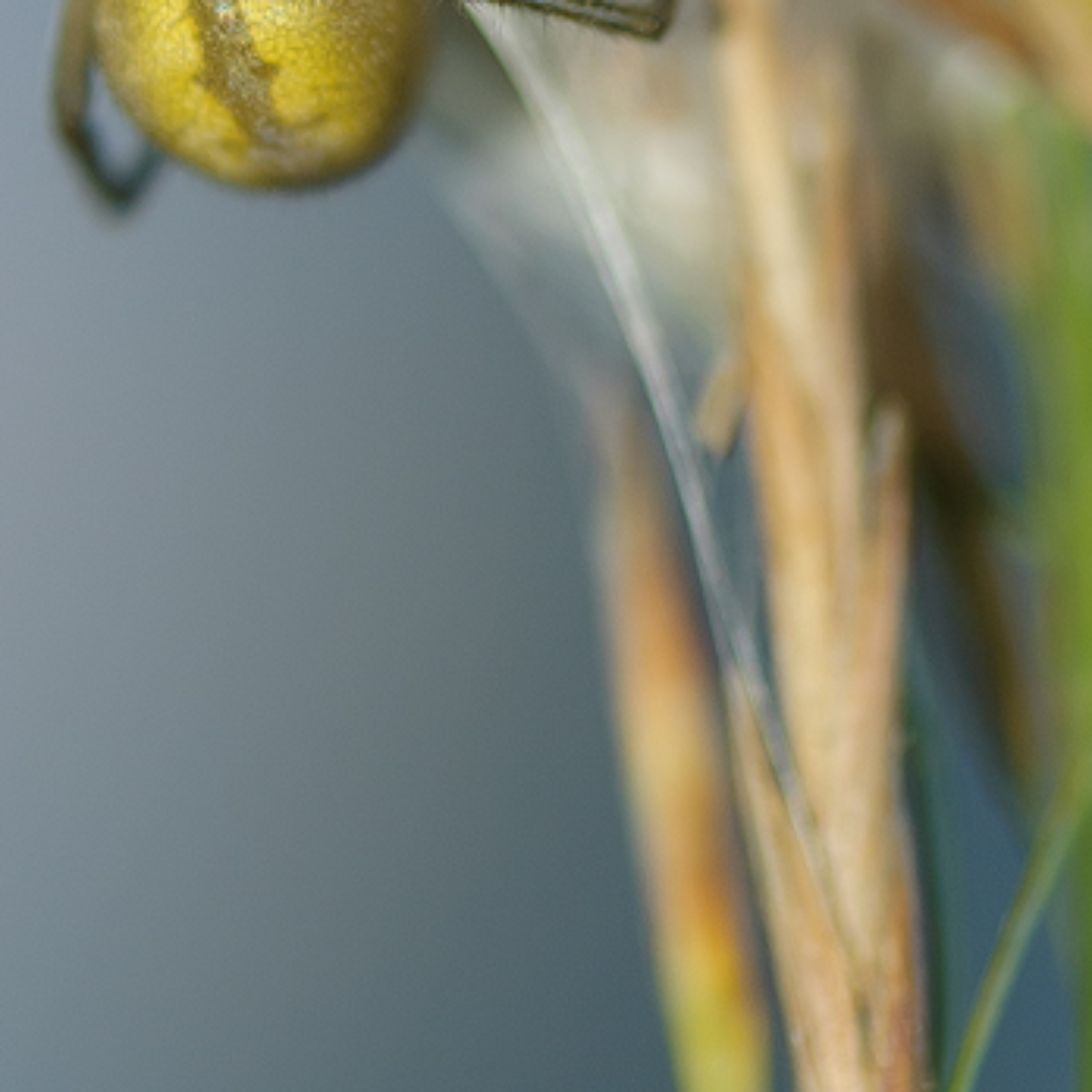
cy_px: -144
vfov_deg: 5.3
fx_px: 11778
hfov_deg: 5.3
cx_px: 202
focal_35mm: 330
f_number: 7.1
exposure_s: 1/160
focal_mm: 90
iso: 100
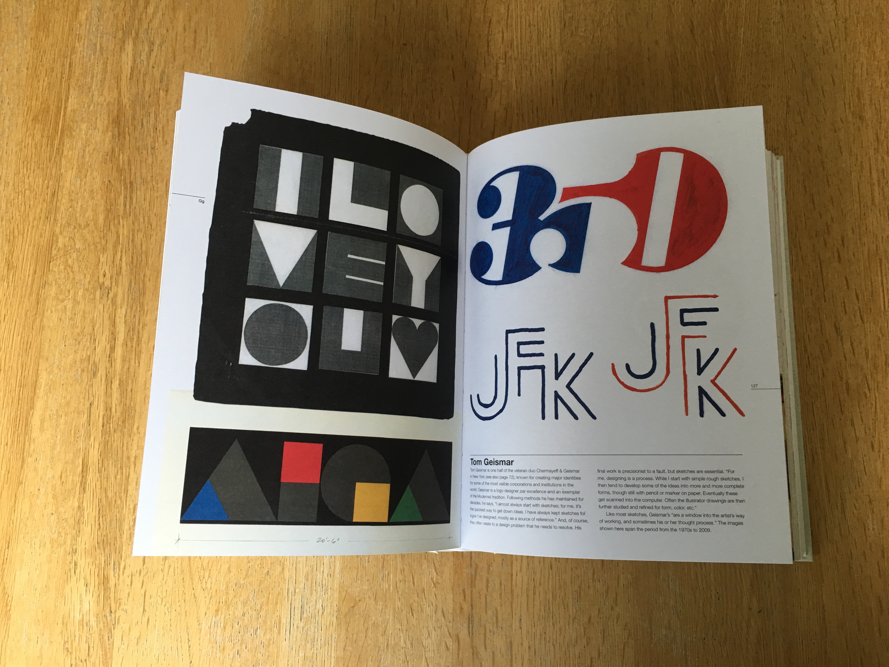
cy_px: 334
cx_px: 444
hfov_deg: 61.7
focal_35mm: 29
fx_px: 745
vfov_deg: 48.2
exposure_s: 1/17
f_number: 2.2
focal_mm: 4.15
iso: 40
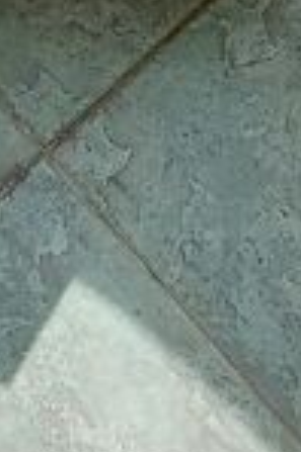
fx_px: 729
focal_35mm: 58
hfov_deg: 21.7
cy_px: -158
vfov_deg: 27.7
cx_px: -58
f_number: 2.2
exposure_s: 1/151
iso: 40
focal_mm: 1.13
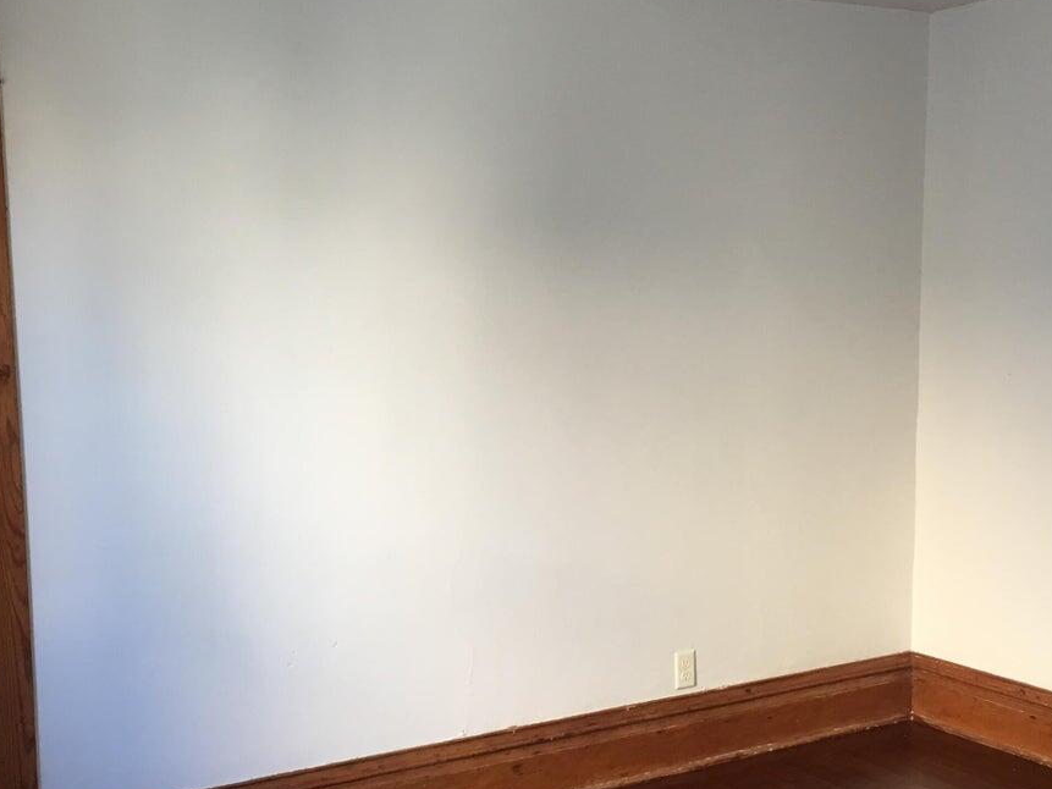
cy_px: 471
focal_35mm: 46
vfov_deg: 31.4
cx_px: 604
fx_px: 1398
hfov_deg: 41.1
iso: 100
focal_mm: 4.15
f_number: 2.2
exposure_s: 1/33
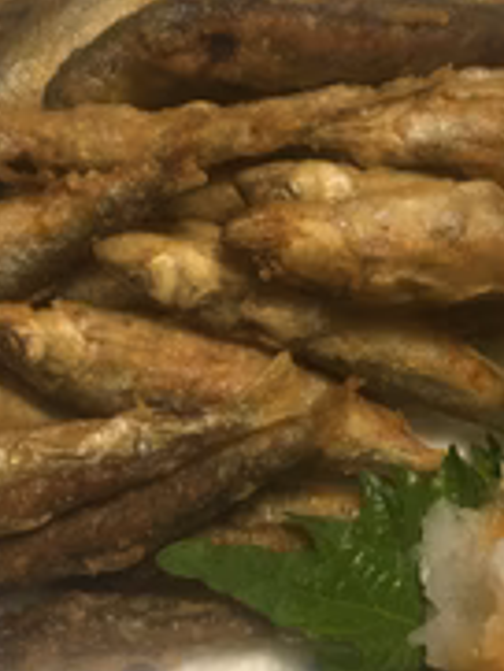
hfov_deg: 22.9
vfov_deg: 30.2
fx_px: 1241
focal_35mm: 64
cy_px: 389
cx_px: 322
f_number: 2.2
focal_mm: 4.15
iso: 80
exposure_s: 1/30
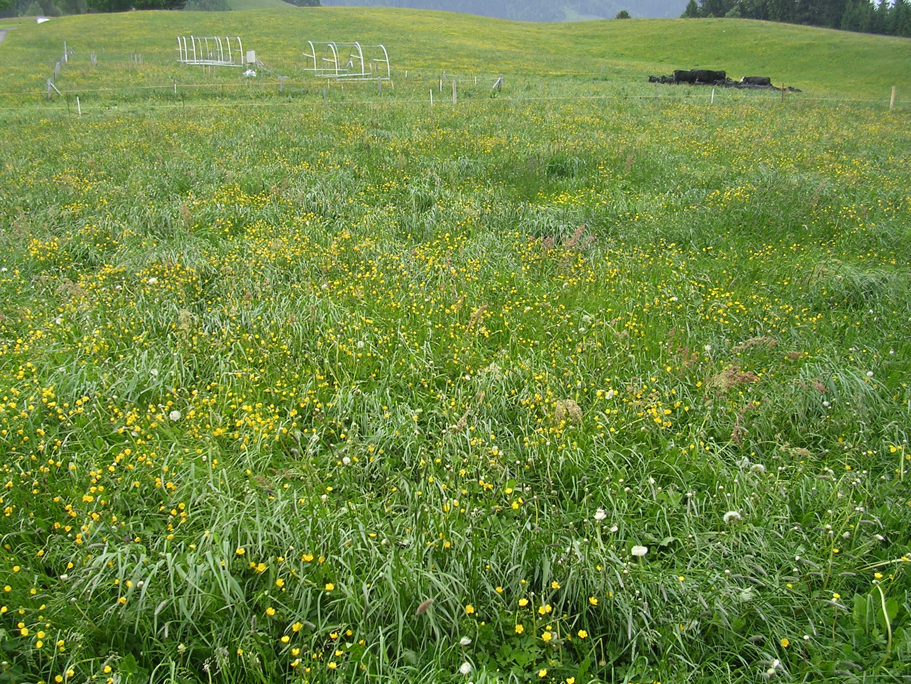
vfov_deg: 37.7
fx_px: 1000
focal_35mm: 38
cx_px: 456
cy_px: 342
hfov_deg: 49.0
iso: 100
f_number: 2.8
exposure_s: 1/280
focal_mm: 5.8
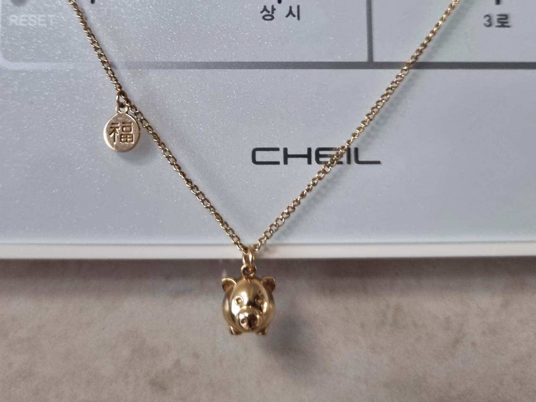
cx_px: 268
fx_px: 403
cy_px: 201
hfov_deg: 67.3
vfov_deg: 53.1
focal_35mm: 26
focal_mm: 5.4
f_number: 1.8
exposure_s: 1/120
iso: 250
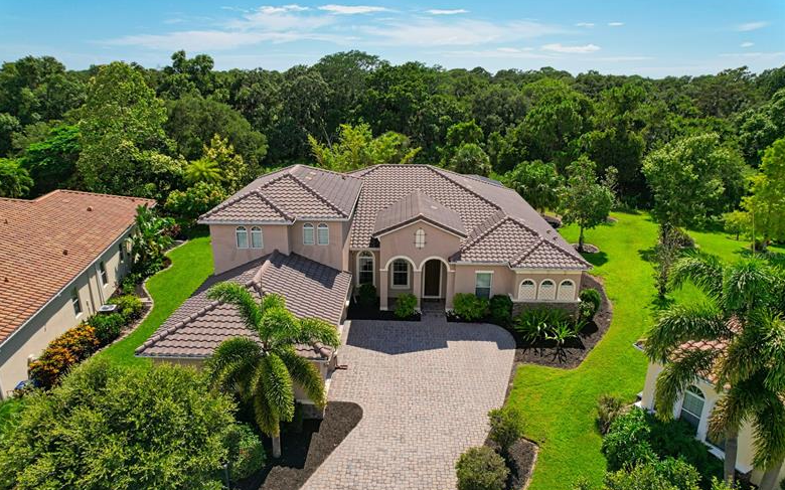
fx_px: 492
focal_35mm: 23
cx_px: 384
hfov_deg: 77.2
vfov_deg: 52.9
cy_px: 255
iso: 100
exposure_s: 1/160
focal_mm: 8.4
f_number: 2.8
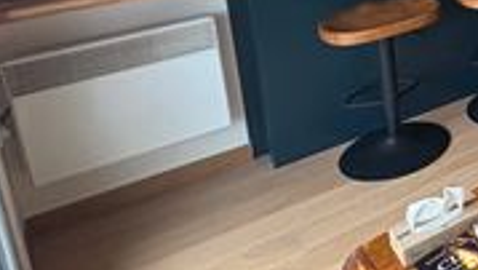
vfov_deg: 20.8
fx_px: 647
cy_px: -107
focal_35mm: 51
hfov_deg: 26.4
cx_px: 750
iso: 200
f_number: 2.2
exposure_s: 1/50
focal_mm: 2.22
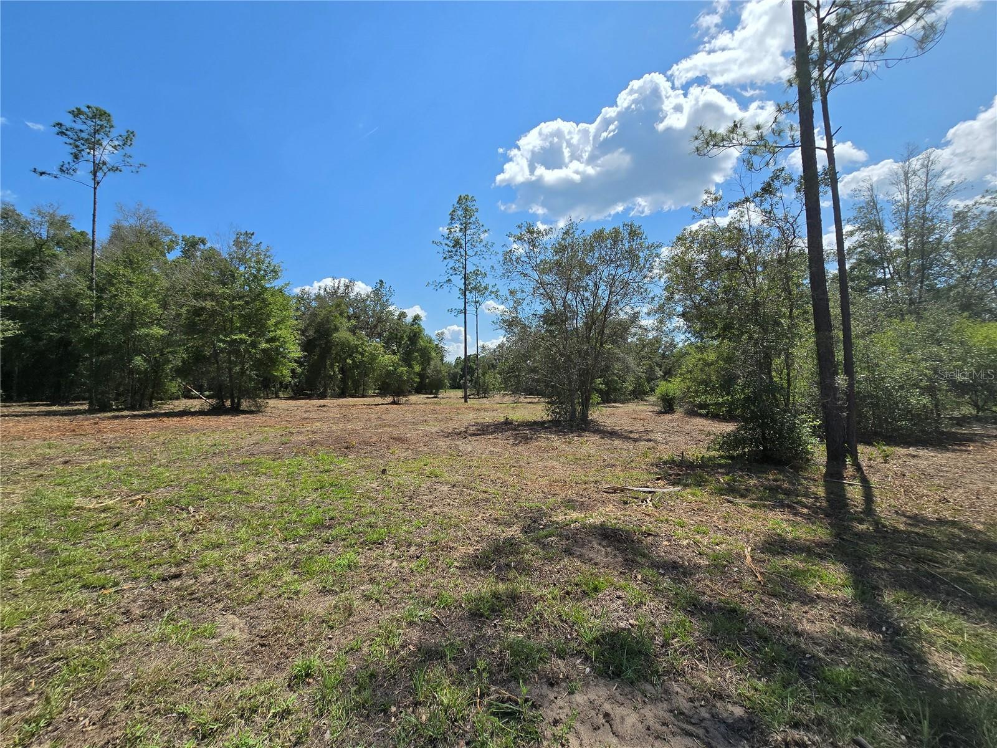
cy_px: 374
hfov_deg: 106.2
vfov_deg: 89.9
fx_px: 374
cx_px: 498
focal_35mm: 13
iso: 50
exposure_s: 1/2905
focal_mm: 2.2
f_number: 2.2
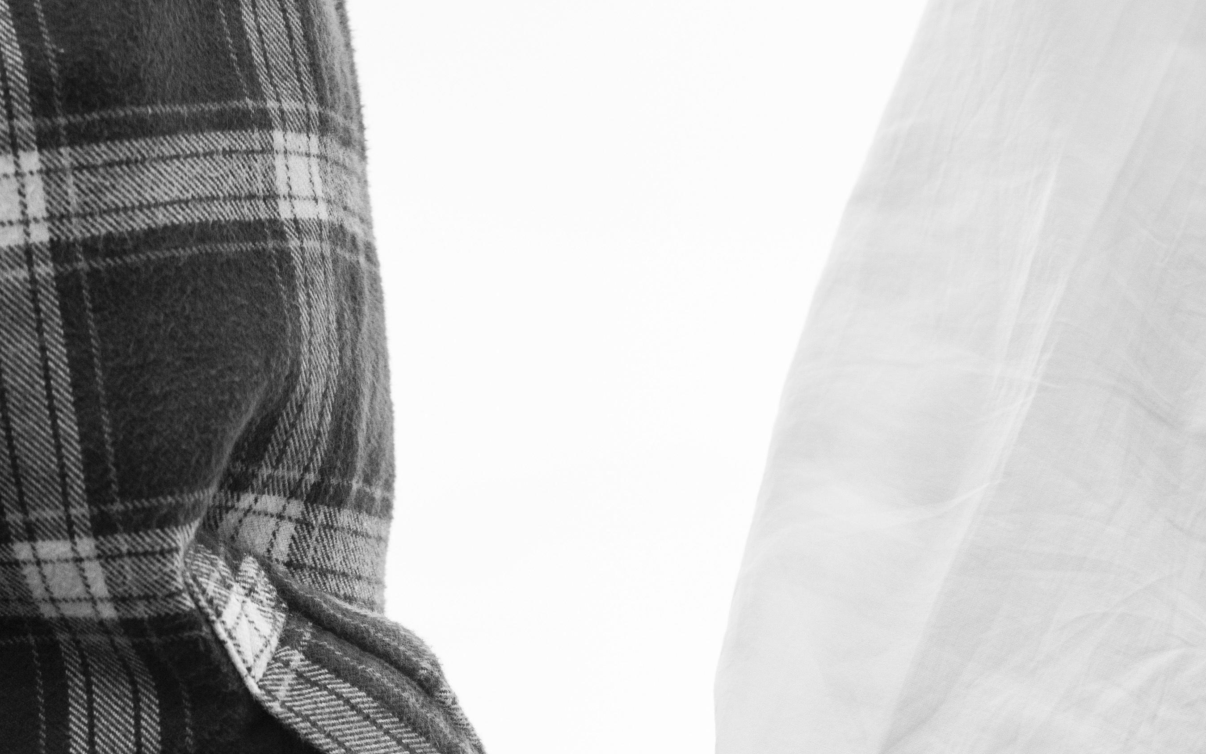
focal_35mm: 139
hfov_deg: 15.0
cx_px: 292
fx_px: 4569
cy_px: 1268
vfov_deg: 9.1
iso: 800
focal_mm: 50
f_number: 4
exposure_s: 1/250
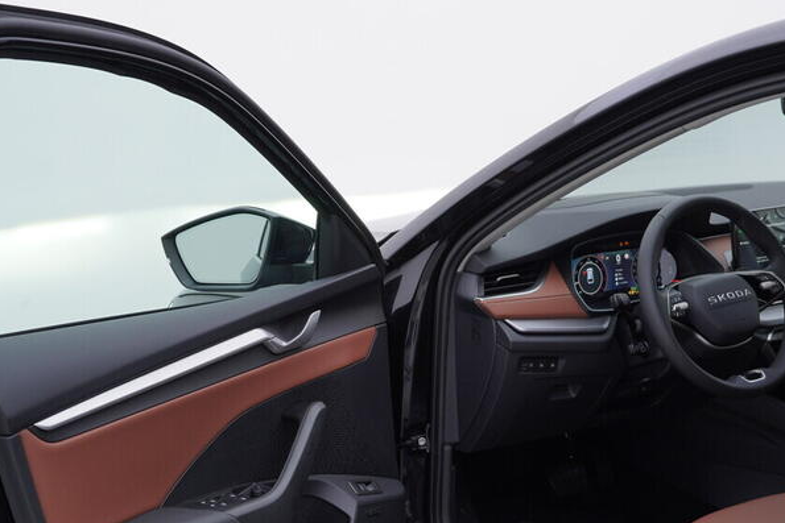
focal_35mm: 62
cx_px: 397
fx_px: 1352
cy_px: 373
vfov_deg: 21.8
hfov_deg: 32.4
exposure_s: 1/60
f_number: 4
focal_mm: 24
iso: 125
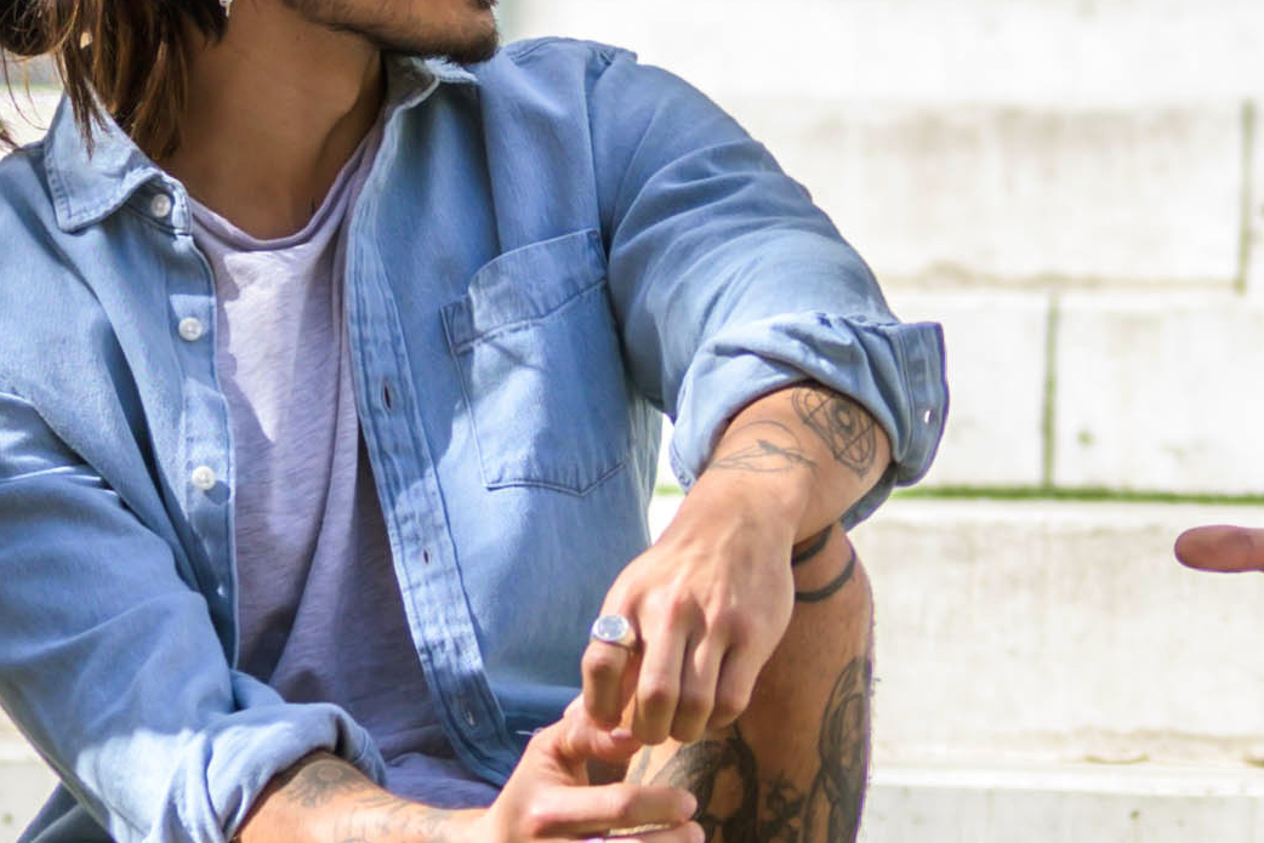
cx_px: 1558
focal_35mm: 396
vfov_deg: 3.5
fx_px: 13905
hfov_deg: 5.2
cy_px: -56
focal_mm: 50
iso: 64
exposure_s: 1/1250
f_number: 1.8
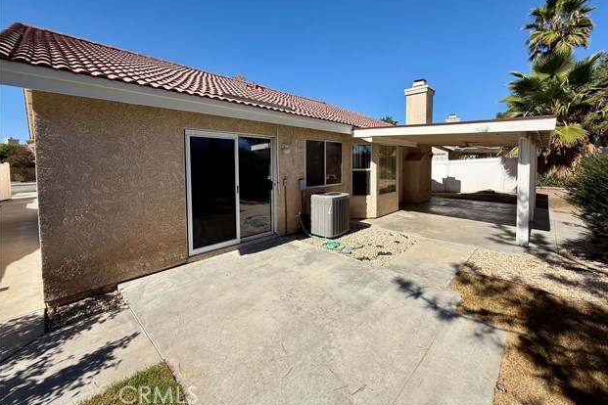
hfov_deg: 100.4
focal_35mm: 15
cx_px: 310
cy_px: 174
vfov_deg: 76.9
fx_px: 253
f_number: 2.2
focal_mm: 2.22
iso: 50
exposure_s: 1/2165
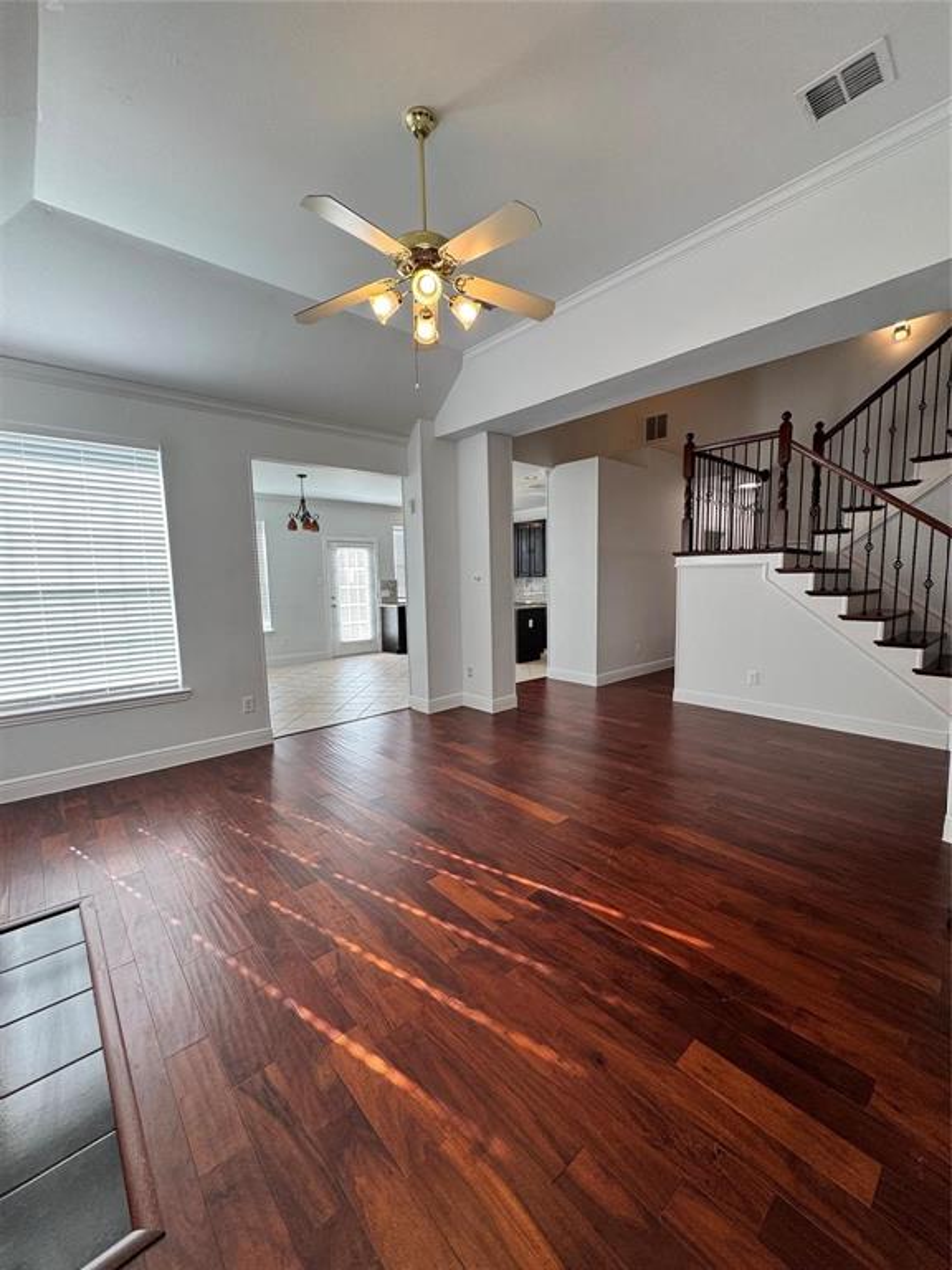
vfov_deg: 102.1
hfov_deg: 85.7
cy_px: 635
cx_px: 476
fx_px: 513
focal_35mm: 14
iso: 80
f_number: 2.2
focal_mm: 2.22
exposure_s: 1/120
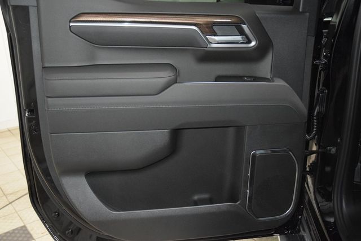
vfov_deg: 35.5
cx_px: 180
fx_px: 376
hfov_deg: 51.3
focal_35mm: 38
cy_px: 120
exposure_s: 1/100
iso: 3200
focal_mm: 25
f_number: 3.8
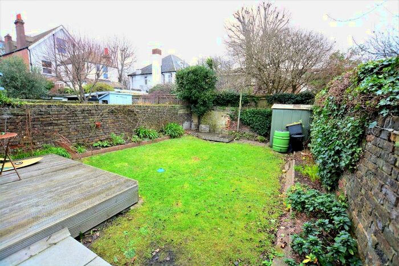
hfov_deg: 100.4
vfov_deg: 77.4
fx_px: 166
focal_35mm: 15
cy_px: 133
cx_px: 200
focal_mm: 10
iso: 125
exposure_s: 1/40
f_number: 3.5
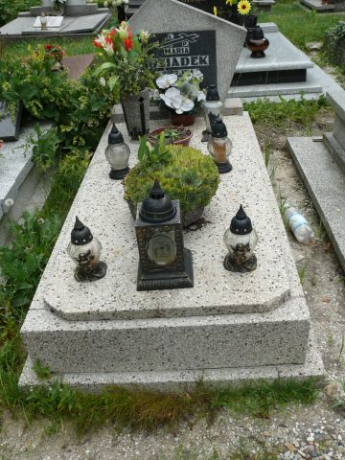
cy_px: 230
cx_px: 172
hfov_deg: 40.7
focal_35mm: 35
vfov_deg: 52.6
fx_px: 465
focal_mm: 7.4
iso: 100
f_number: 5.6
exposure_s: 1/200
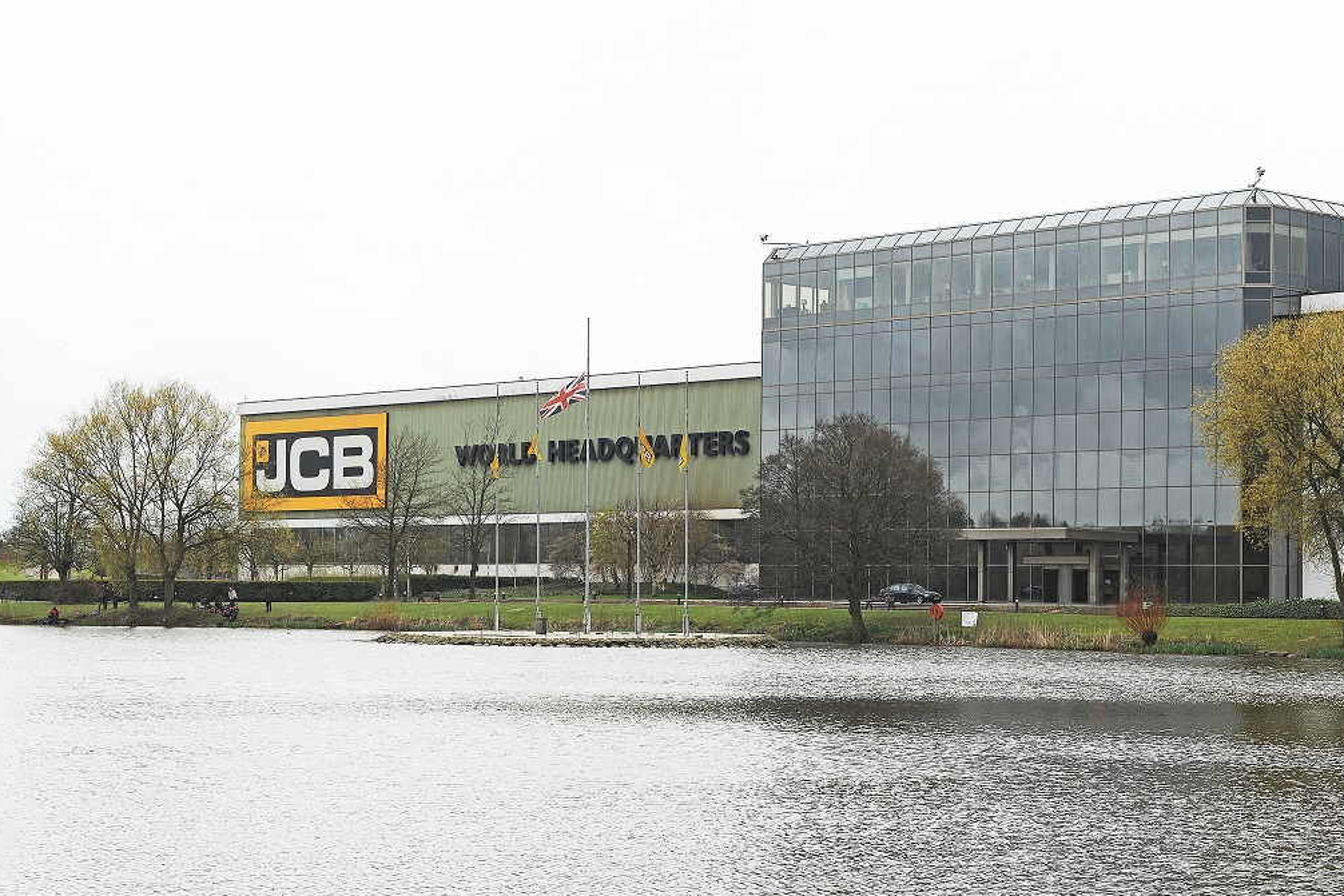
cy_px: 452
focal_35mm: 61
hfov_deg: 32.9
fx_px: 2278
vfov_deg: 22.3
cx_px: 677
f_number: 9
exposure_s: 1/320
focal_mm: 60
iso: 200
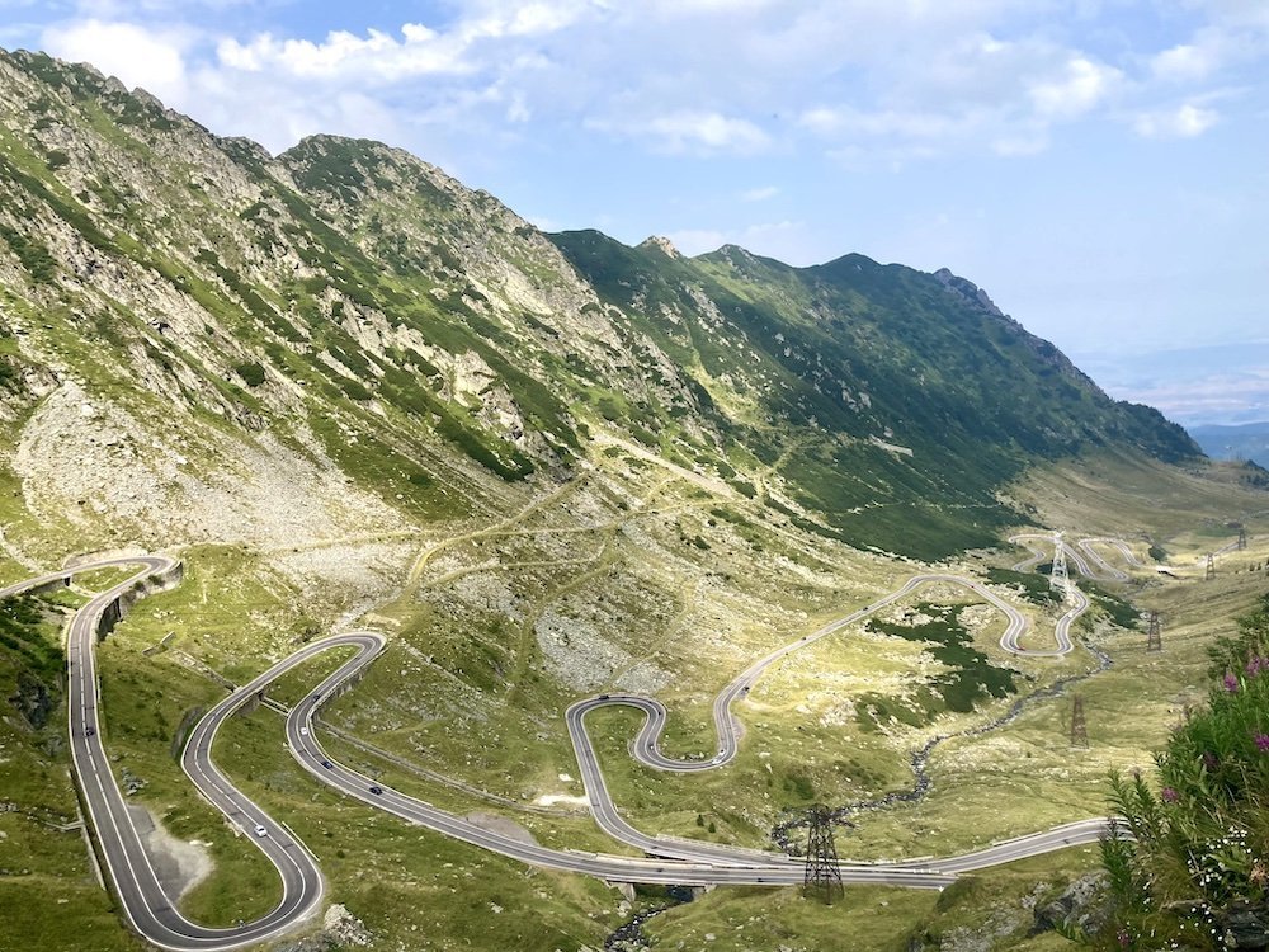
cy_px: 476
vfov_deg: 49.7
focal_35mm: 28
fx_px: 1026
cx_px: 634
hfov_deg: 63.4
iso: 20
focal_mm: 3.99
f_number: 1.8
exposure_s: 1/1656
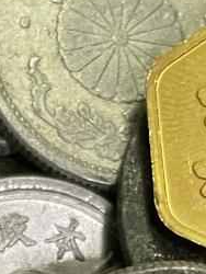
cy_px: 639
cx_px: -70
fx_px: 1481
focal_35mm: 187
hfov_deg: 7.8
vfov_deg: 9.5
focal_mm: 4.2
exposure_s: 1/71
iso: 125
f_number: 1.6
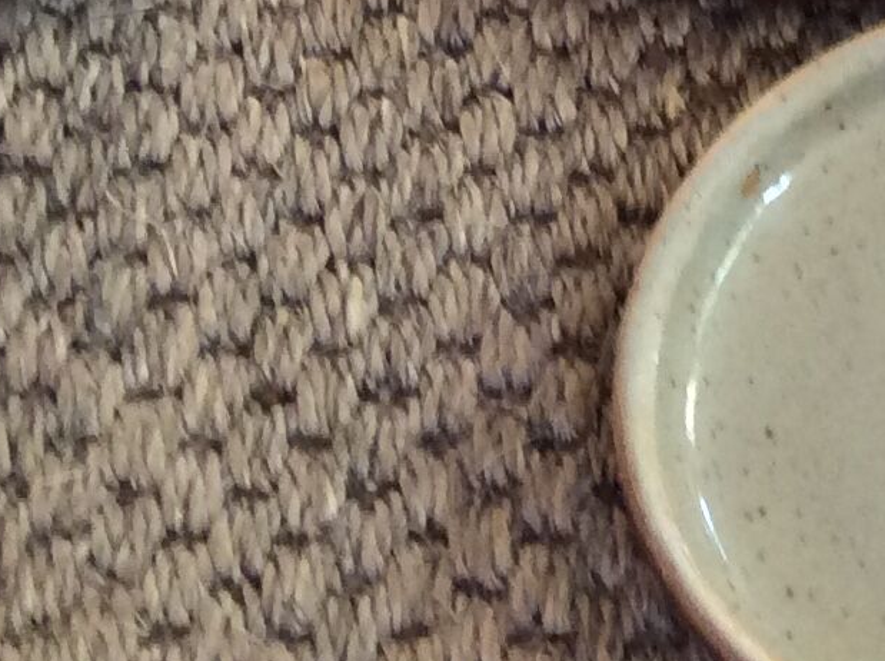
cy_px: -156
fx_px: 3420
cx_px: 1217
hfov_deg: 14.0
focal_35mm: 134
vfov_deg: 10.8
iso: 80
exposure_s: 1/25
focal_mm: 3.3
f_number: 2.4
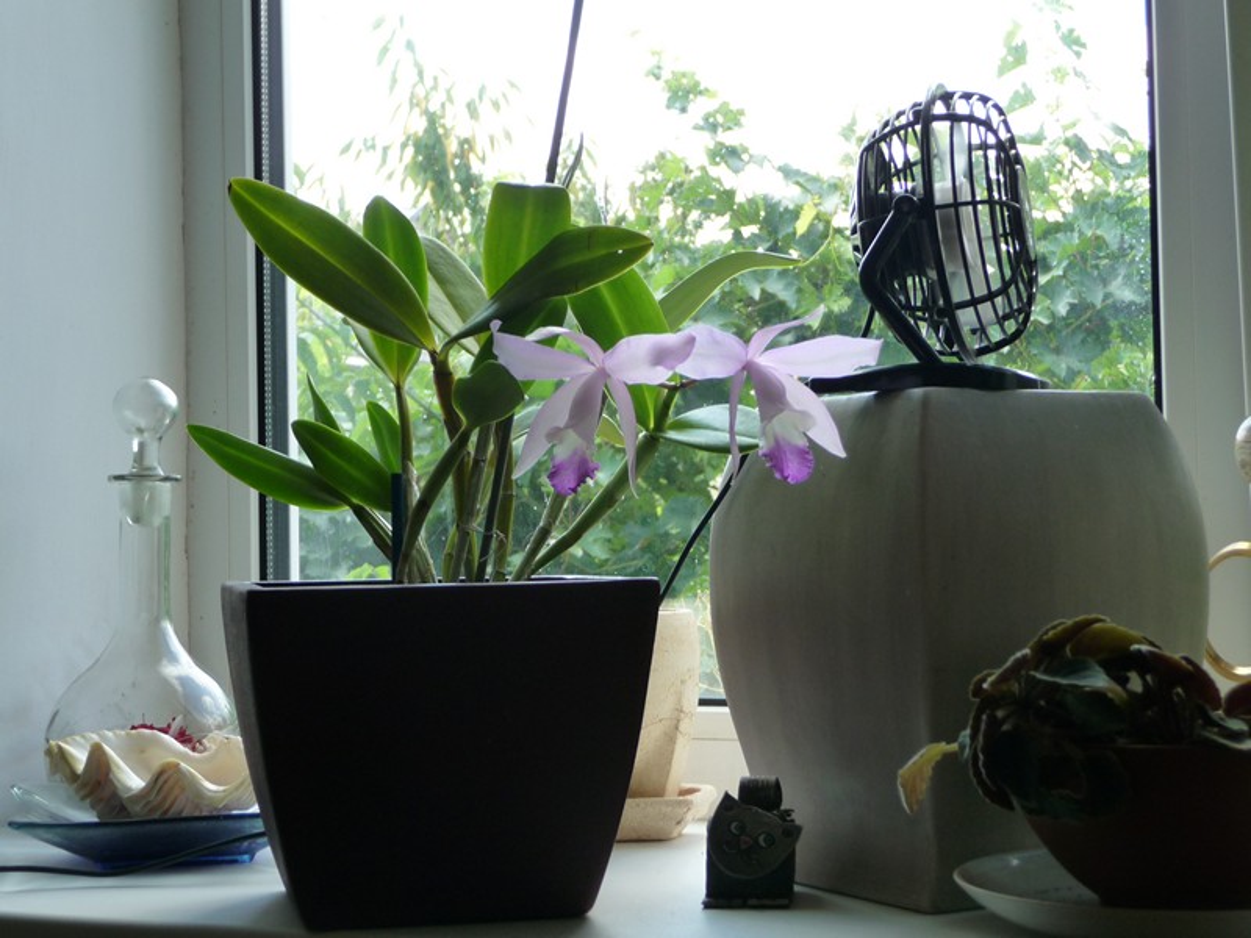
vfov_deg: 23.7
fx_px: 2241
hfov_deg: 31.2
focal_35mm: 62
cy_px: 469
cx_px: 626
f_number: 4.5
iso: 160
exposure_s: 1/60
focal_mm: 10.5
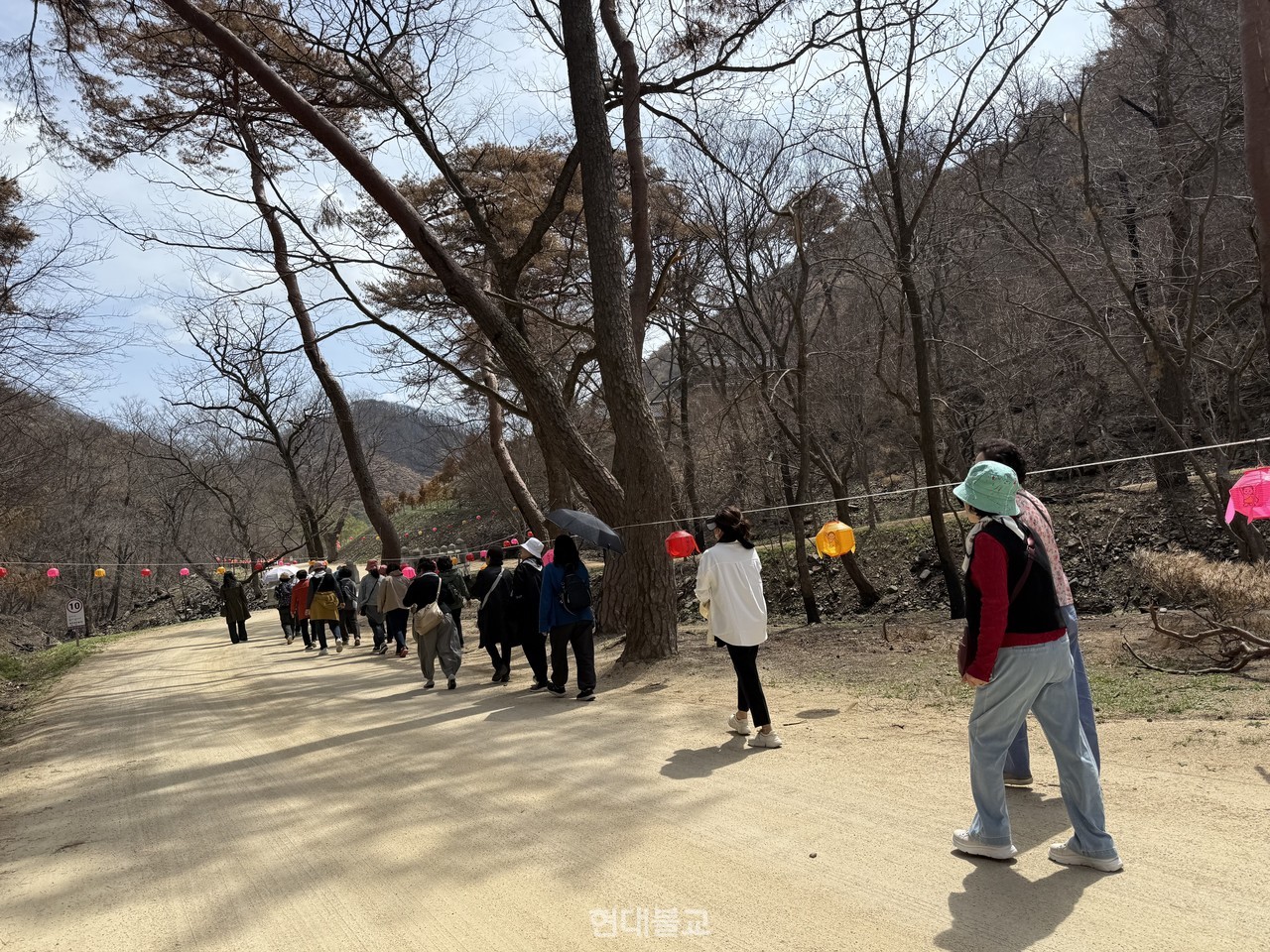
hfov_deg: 71.6
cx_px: 635
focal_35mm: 24
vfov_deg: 56.8
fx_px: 881
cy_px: 476
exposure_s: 1/3584
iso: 80
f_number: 1.78
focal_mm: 6.76
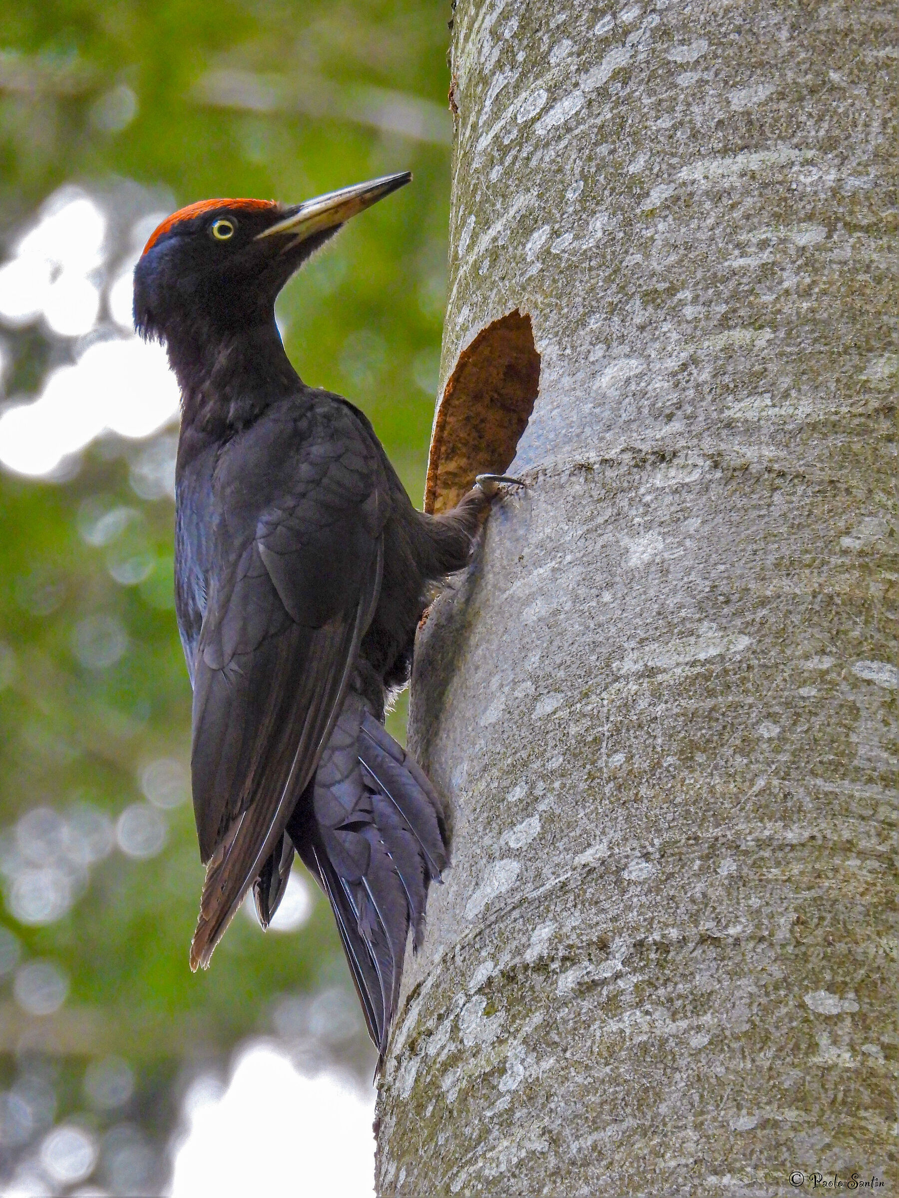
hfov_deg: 1.5
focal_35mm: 1000
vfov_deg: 2.0
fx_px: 34628
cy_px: 599
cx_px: 450
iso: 640
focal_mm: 180
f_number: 5.6
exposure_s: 1/125
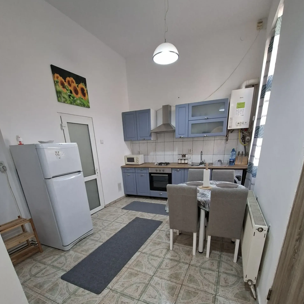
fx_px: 159
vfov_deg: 84.6
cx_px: 154
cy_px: 201
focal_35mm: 16
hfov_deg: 87.4
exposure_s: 1/50
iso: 160
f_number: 2.2
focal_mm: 1.74
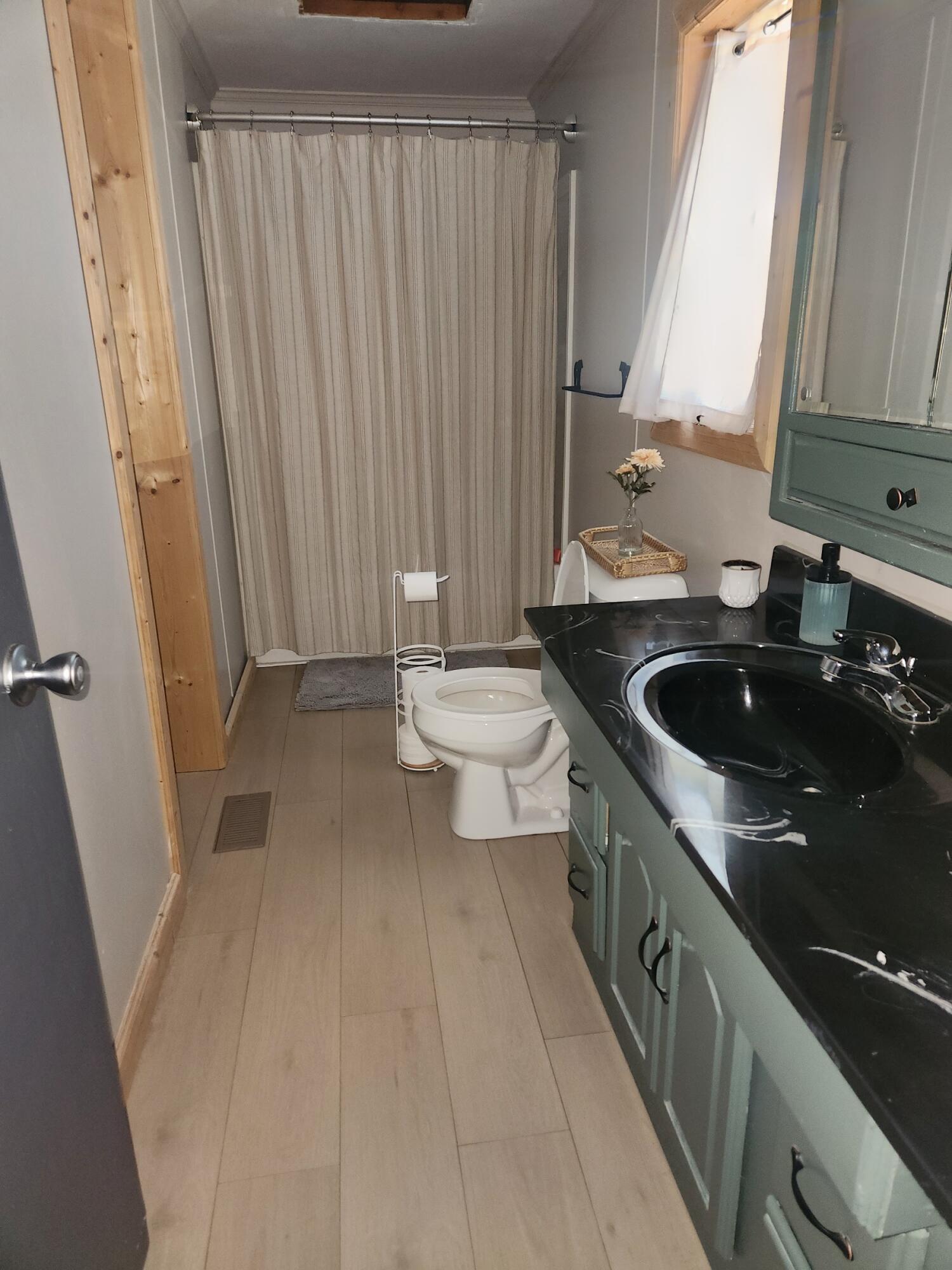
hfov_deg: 58.9
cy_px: 635
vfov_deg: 73.9
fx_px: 843
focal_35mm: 23
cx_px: 476
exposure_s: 1/14
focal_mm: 5.4
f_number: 1.8
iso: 125
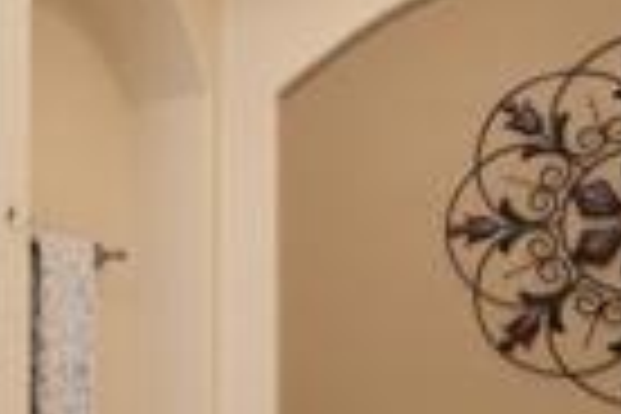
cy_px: 376
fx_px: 1121
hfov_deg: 28.5
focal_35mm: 65
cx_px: -40
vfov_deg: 20.5
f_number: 7.1
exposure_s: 1/250
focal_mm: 14
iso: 320
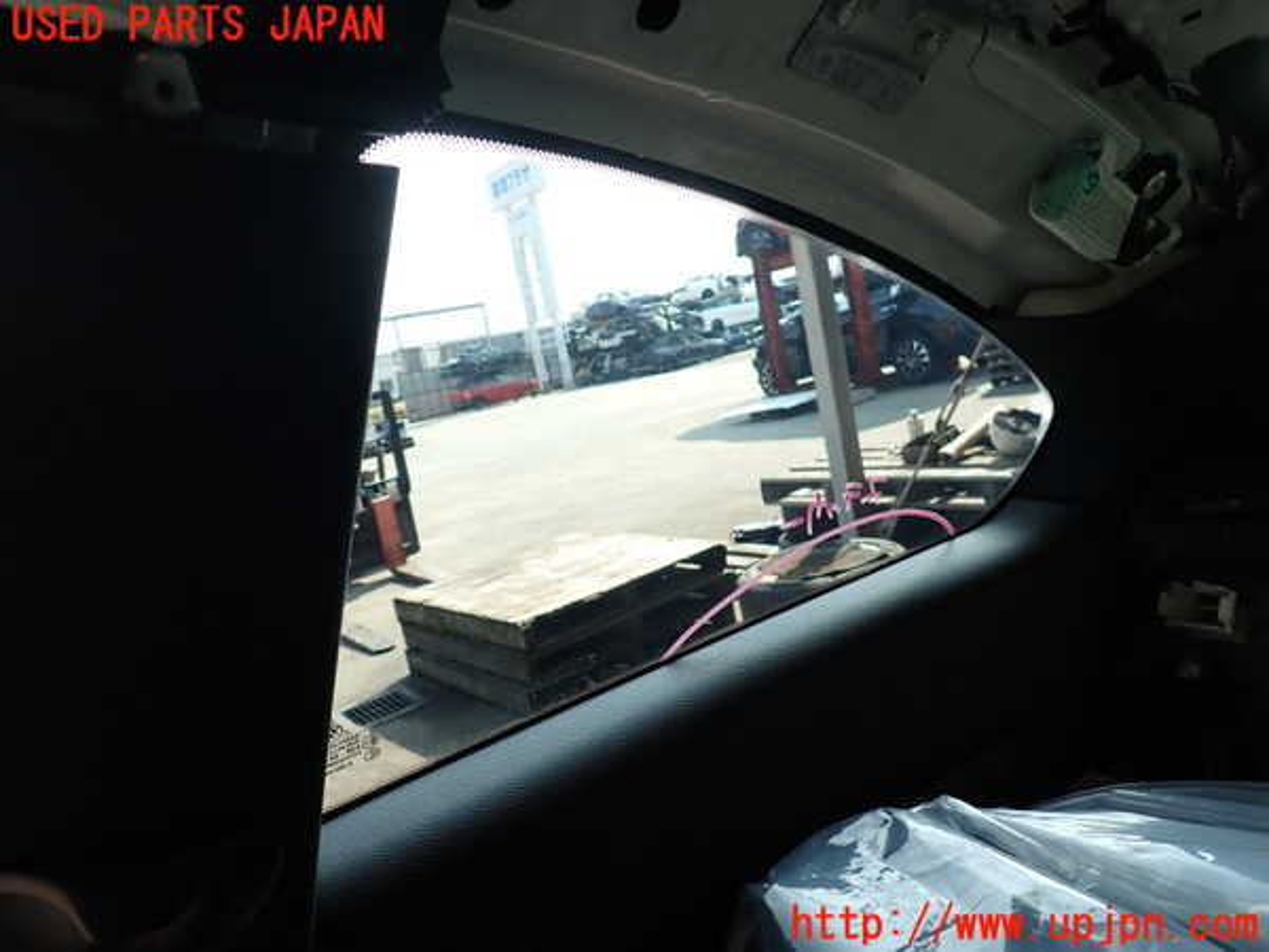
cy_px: 476
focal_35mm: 25
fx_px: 916
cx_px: 634
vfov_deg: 54.9
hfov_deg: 69.4
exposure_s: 1/125
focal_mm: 4.5
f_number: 2.8
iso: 100
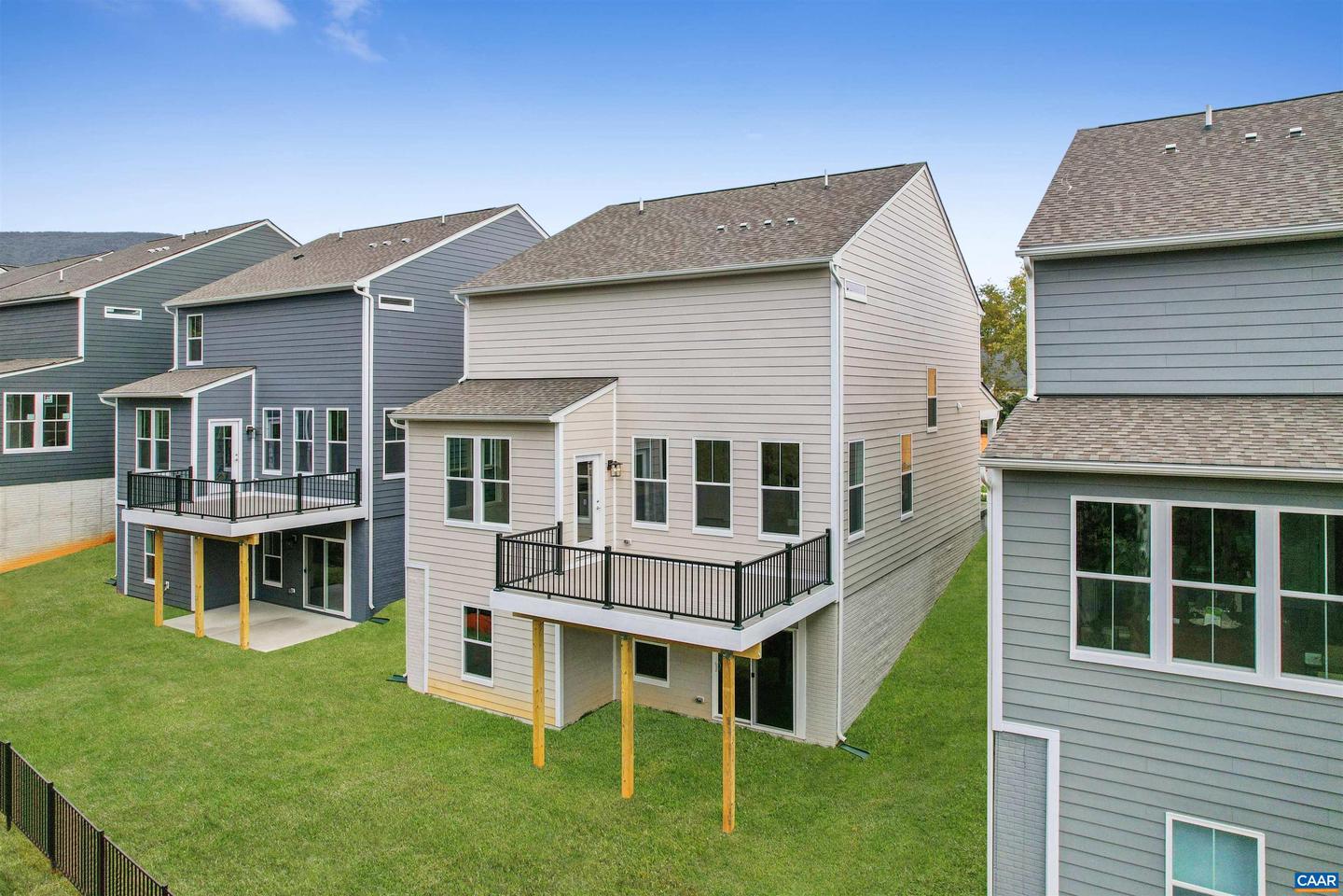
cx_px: 672
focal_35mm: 22
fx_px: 821
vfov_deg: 57.2
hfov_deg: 78.6
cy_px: 448
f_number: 2.8
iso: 100
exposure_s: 1/1500
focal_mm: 8.4
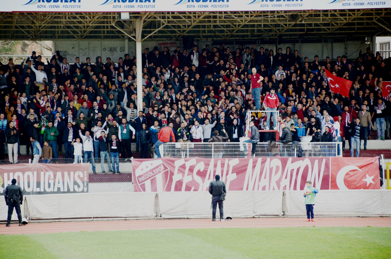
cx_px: 196
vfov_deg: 6.5
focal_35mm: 210
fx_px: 2276
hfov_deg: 9.8
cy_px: 130
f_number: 5.6
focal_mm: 140
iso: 500
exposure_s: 1/320
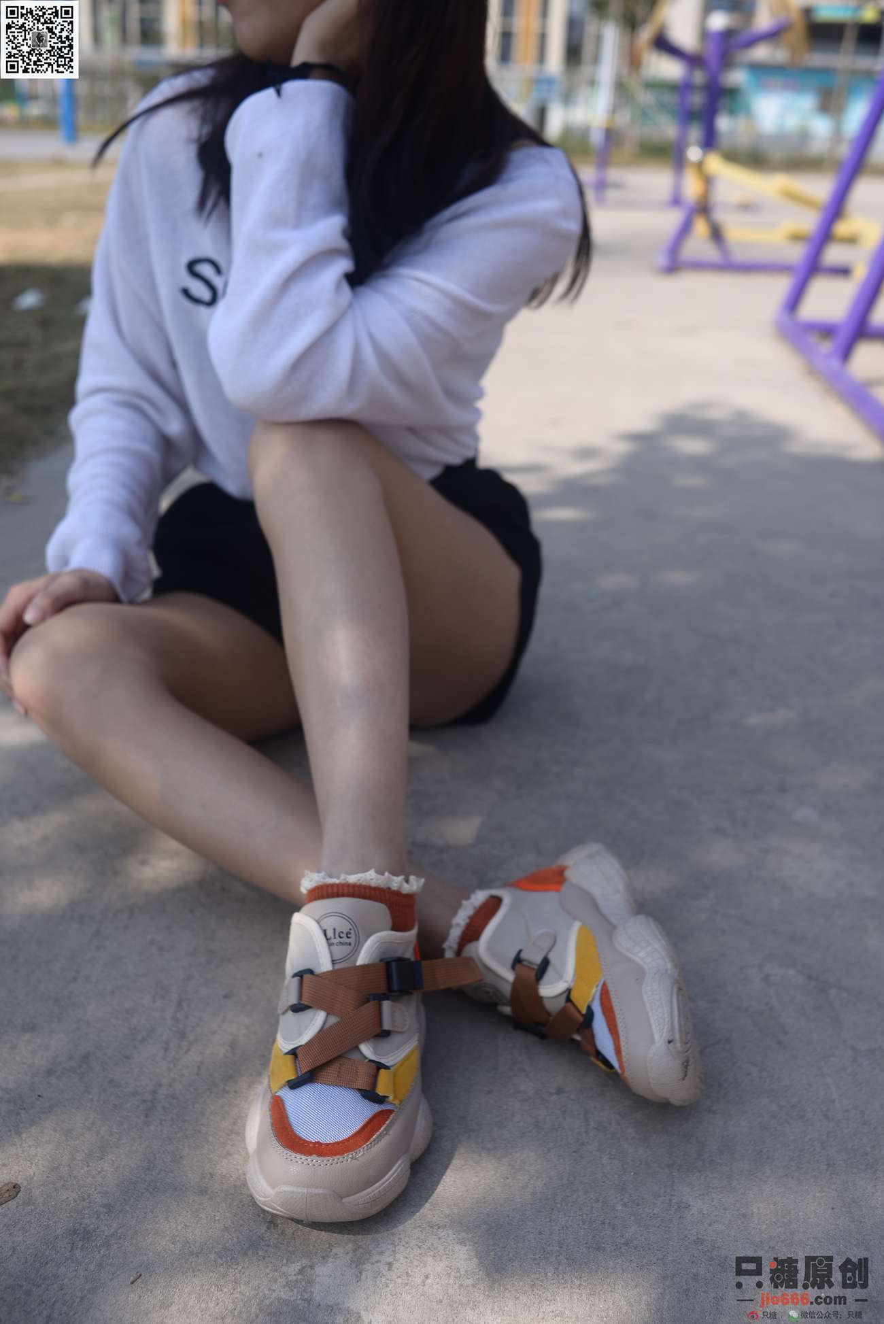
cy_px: 662
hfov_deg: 37.9
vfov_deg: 54.4
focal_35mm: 35
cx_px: 442
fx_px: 1288
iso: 160
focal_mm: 35
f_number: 5.6
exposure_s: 1/1000
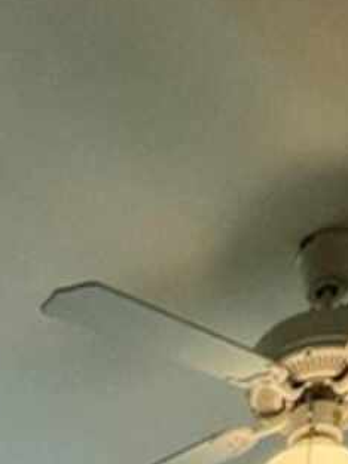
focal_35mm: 71
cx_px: 24
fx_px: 952
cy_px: 1211
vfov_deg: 13.7
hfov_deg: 20.2
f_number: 1.8
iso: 80
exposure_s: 1/99
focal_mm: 1.57
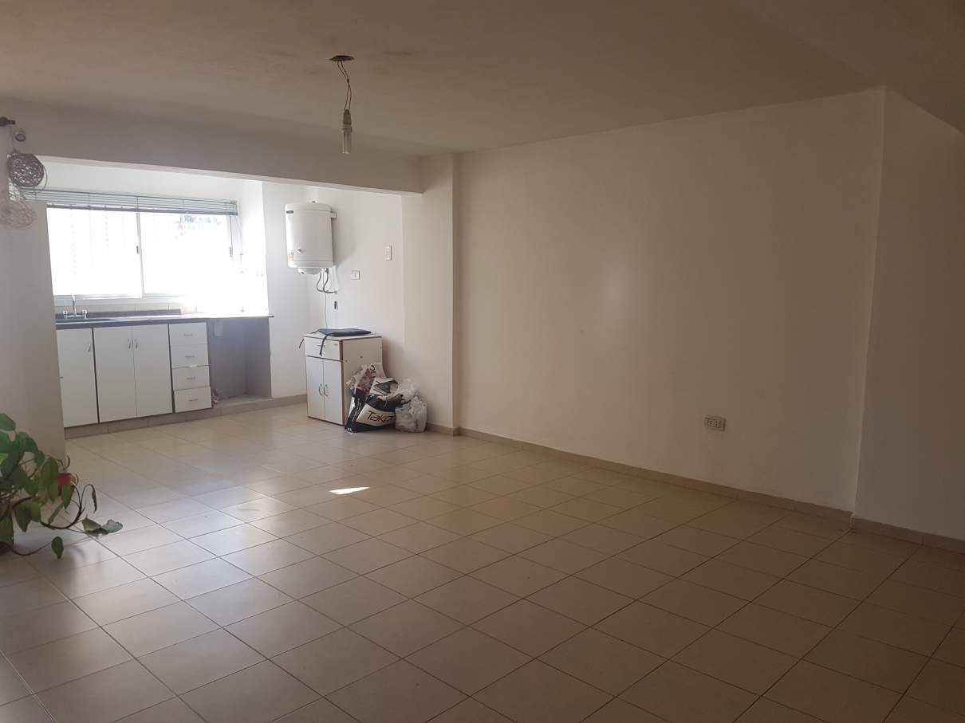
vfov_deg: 53.0
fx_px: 725
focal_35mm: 26
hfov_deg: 67.3
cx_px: 482
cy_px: 362
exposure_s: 1/100
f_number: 1.7
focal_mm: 4.2
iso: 50
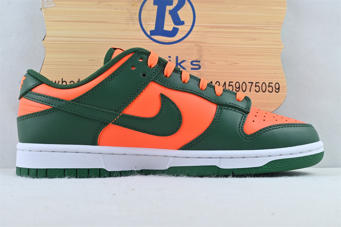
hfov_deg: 36.9
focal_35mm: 54
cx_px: 170
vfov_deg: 25.1
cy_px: 114
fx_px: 511
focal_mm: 36
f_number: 10
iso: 100
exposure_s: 1/15
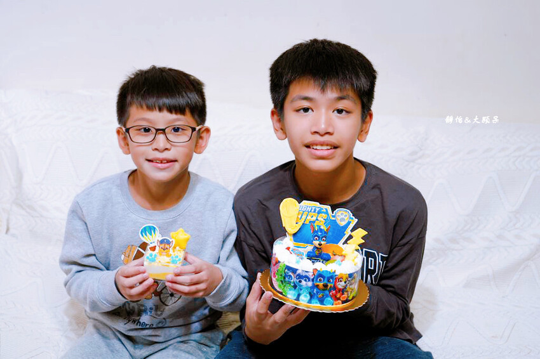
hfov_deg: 43.6
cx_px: 270
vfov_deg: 29.8
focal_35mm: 45
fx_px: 675
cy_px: 180
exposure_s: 1/50
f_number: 4
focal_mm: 45
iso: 320
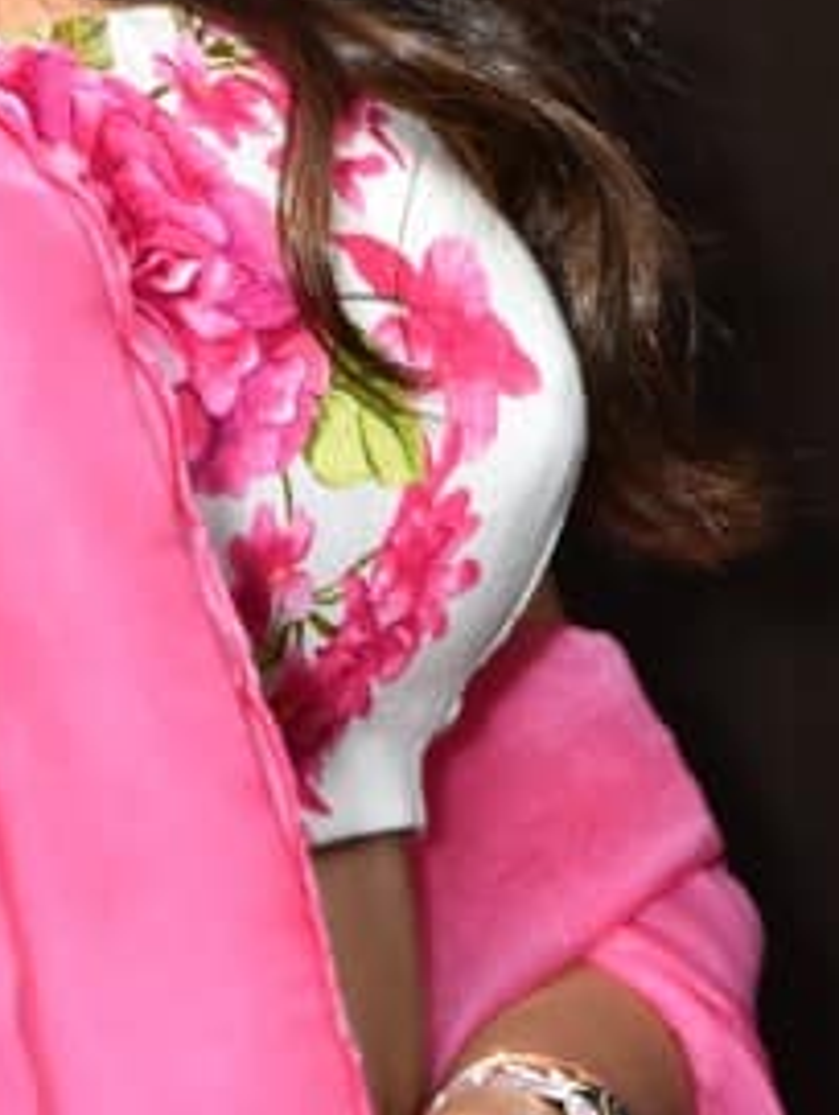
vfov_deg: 4.8
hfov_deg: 3.6
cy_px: -527
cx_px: -226
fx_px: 13154
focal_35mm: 408
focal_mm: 120
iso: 1250
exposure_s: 1/160
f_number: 4
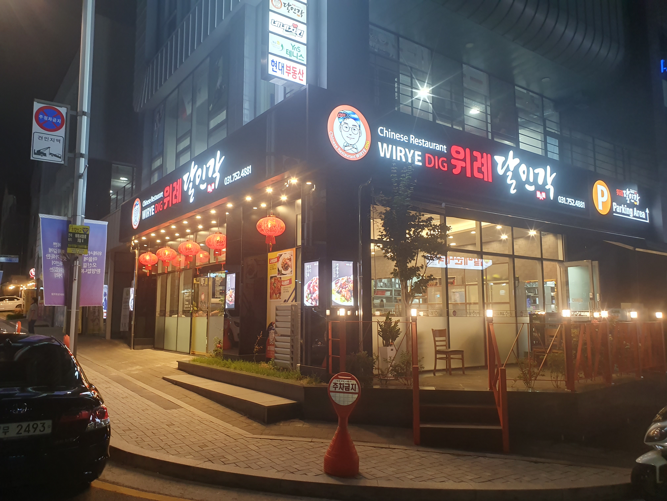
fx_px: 501
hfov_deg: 67.3
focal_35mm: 26
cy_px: 250
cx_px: 334
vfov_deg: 53.1
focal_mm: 4.32
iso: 200
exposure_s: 1/40
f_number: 2.4
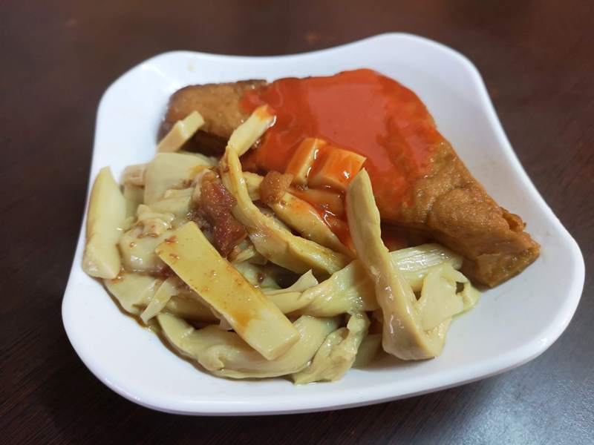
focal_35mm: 27
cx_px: 297
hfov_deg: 65.3
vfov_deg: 51.4
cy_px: 222
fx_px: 463
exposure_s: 1/30
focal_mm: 3.95
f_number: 1.8
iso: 400
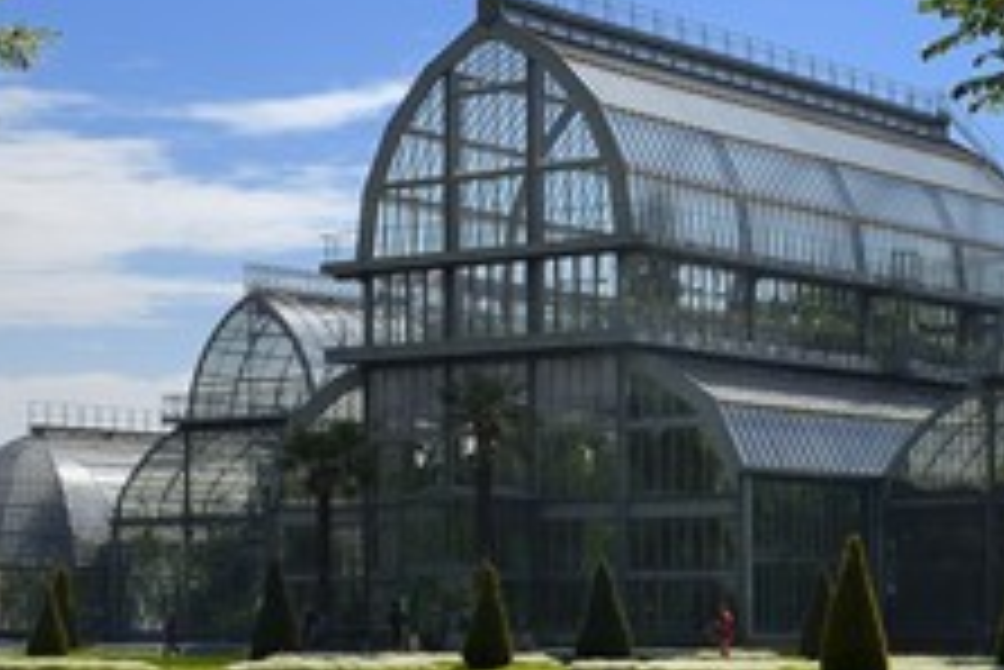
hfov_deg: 20.8
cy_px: 450
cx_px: 437
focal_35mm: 98
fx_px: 2735
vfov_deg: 14.0
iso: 200
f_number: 16
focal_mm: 52
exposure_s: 1/250
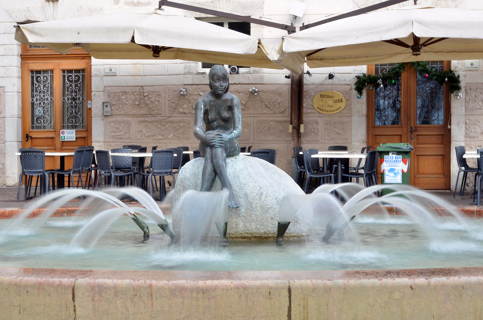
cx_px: 242
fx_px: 1164
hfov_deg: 23.4
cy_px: 160
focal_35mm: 87
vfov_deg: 15.6
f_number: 25
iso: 100
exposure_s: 1/3
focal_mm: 58
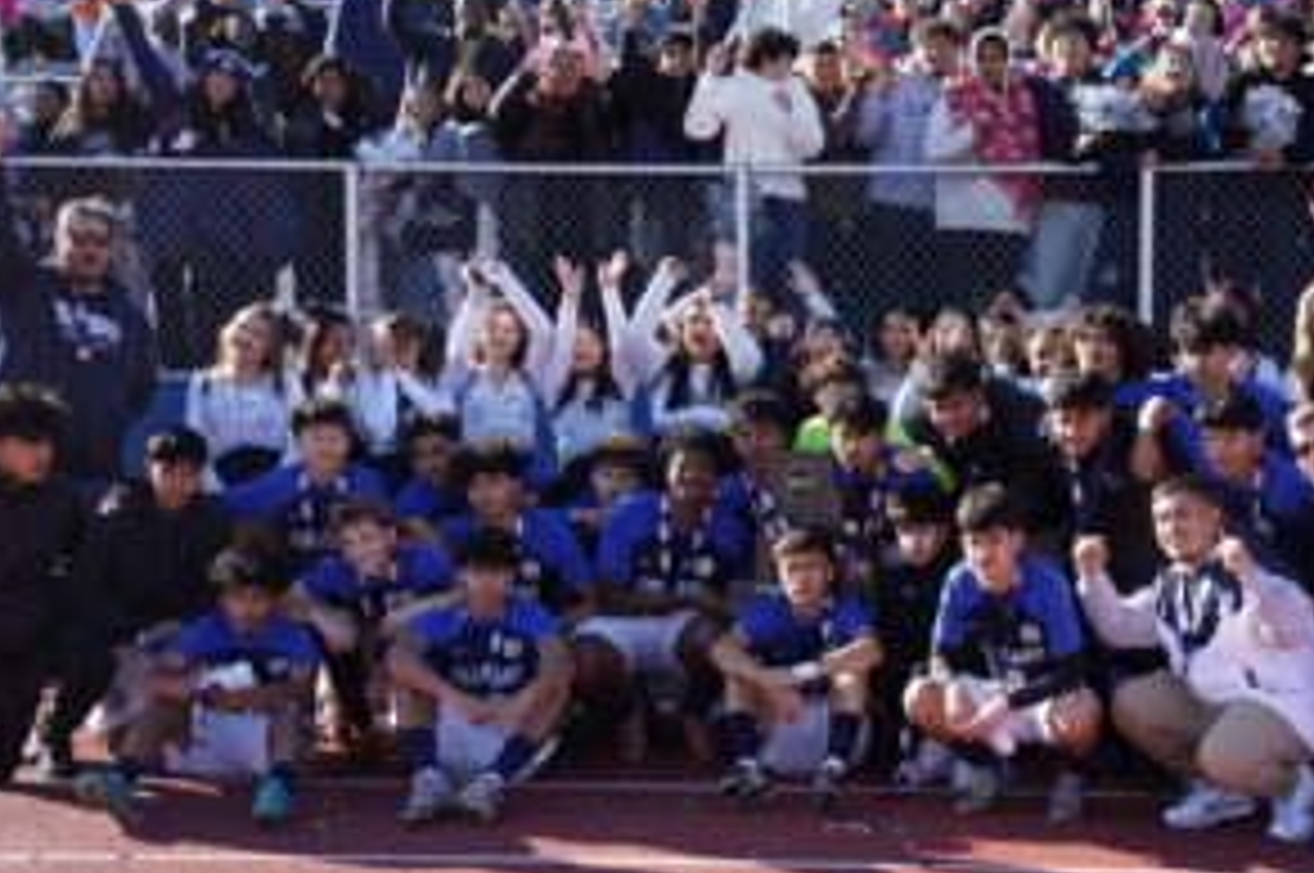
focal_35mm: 63
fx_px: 2297
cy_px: 446
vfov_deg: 21.5
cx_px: 844
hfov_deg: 31.7
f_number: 4
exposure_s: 1/2000
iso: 800
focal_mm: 47
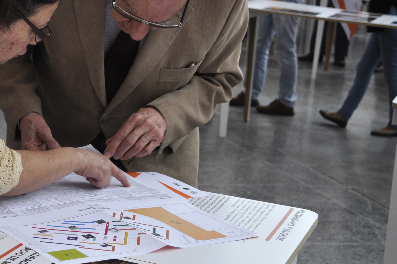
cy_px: 98
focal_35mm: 99
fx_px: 1090
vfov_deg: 13.8
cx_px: 94
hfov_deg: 20.5
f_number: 5.3
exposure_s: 1/60
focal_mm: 42
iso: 400
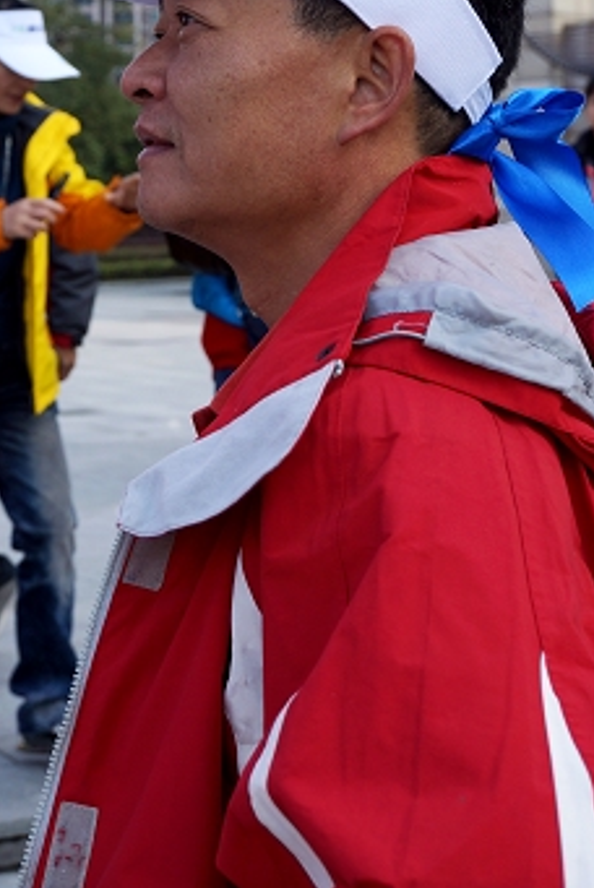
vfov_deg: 23.6
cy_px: 197
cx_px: 193
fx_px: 2099
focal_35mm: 85
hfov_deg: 16.1
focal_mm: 29
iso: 100
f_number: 4.5
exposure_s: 1/400
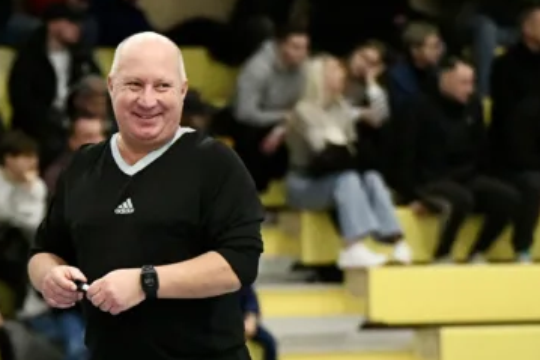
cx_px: -93
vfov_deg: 4.7
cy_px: 285
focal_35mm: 291
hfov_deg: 7.0
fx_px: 4363
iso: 12800
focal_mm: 102
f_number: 2.8
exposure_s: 1/1600
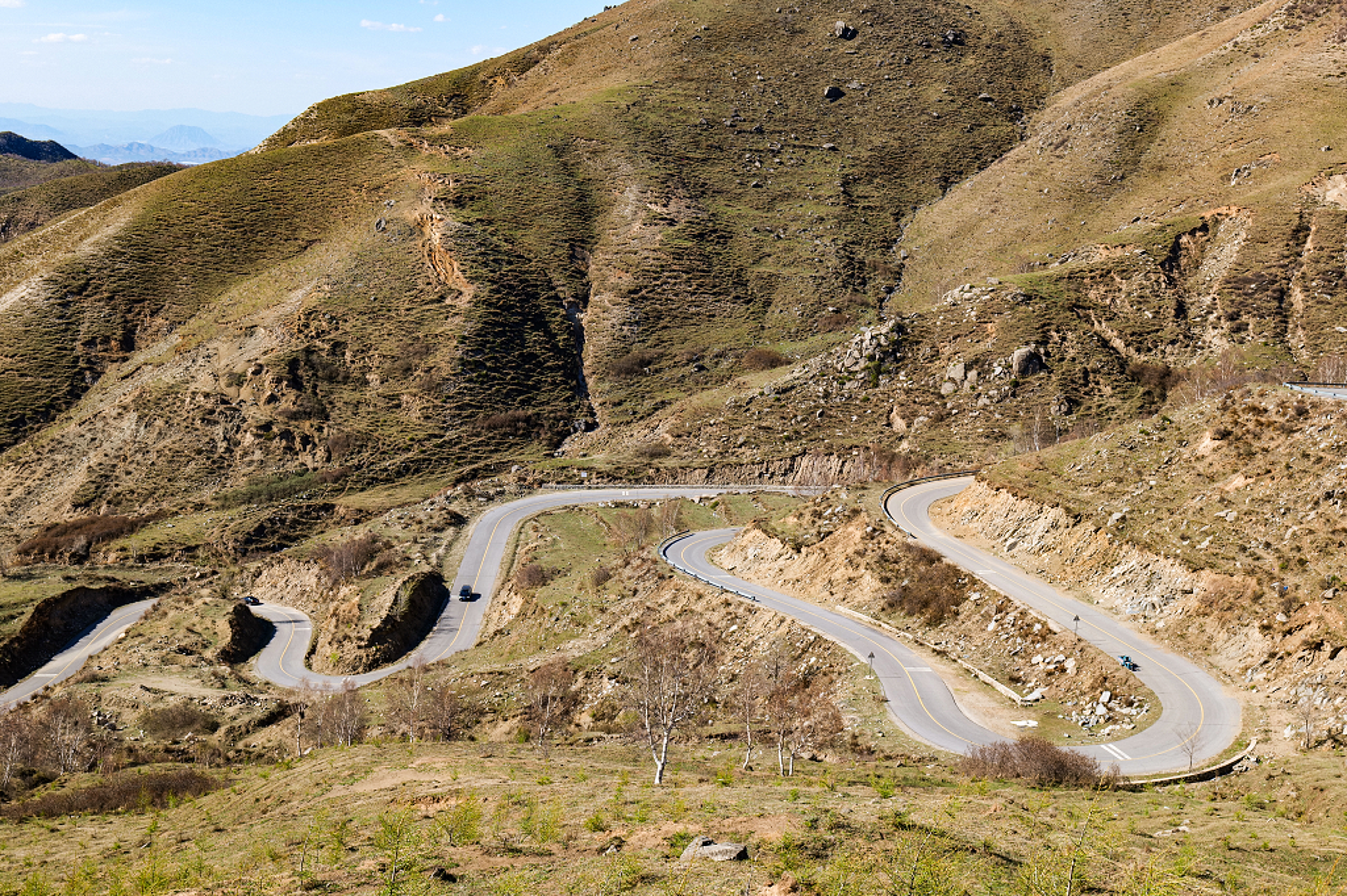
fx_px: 1721
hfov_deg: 42.8
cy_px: 448
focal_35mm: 46
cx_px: 674
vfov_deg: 29.2
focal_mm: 46
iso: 100
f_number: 8
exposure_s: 1/200
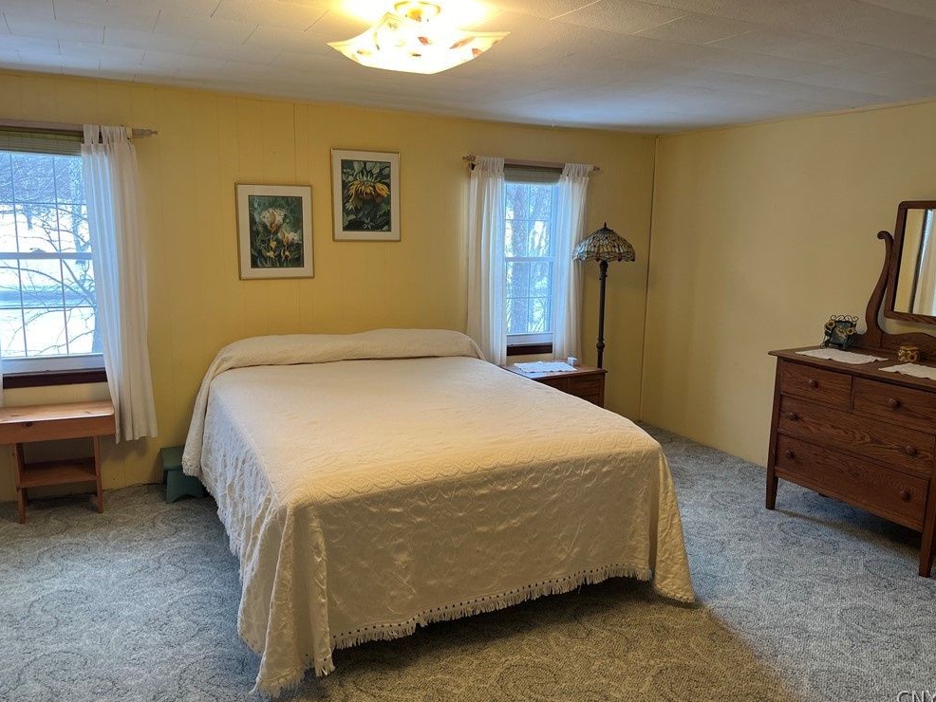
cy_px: 350
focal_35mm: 27
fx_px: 730
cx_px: 476
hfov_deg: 65.3
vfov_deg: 51.4
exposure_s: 1/60
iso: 64
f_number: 1.6
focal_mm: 5.1
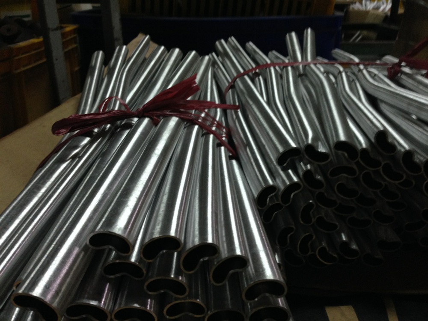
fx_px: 408
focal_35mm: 33
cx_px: 214
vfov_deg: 42.9
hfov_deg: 55.4
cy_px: 160
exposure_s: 1/20
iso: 200
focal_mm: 4.12
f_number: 2.4
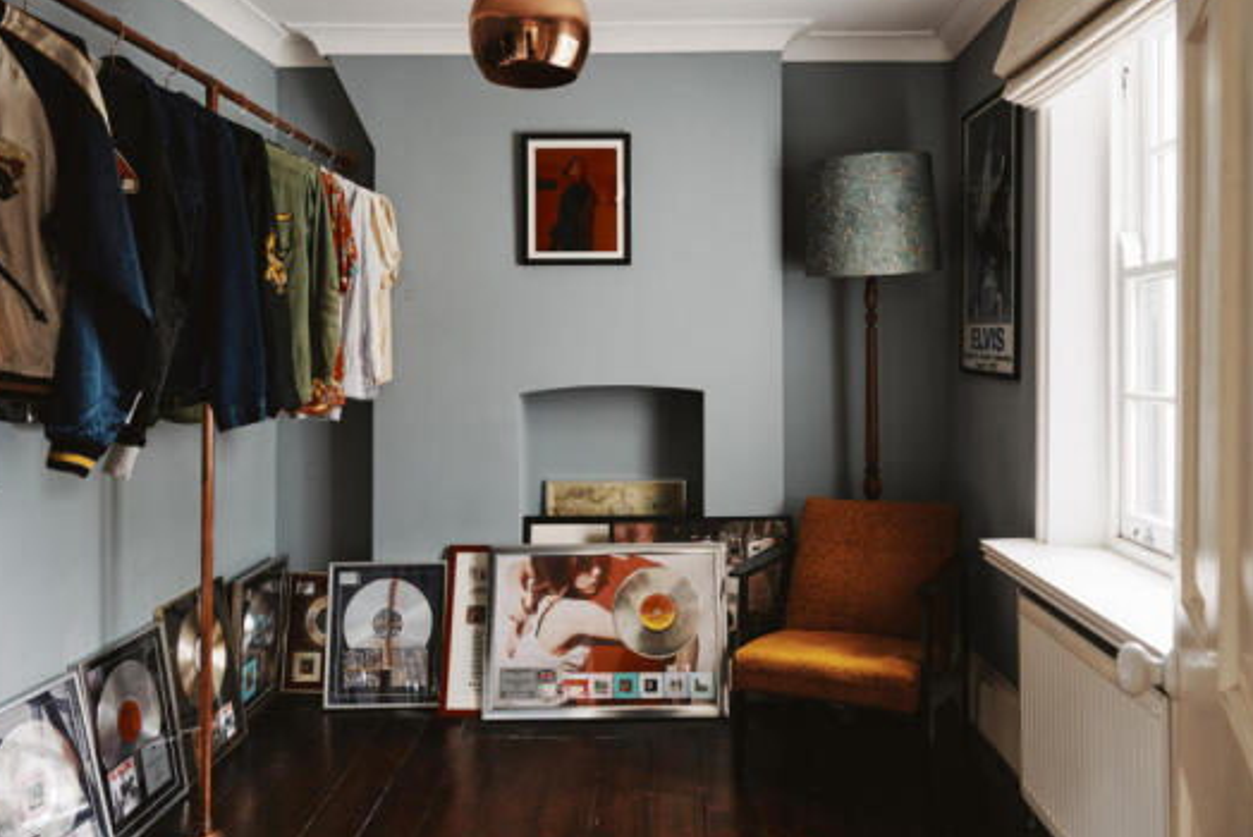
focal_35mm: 30
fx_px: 1045
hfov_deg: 61.8
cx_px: 671
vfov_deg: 43.6
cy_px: 372
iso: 100
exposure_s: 1/2.5
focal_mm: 24
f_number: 7.1
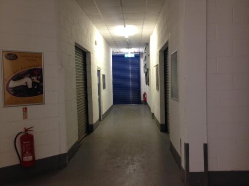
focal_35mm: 33
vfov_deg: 42.9
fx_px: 237
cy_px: 93
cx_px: 124
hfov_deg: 55.4
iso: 100
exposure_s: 1/20
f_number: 2.4
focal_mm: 4.12
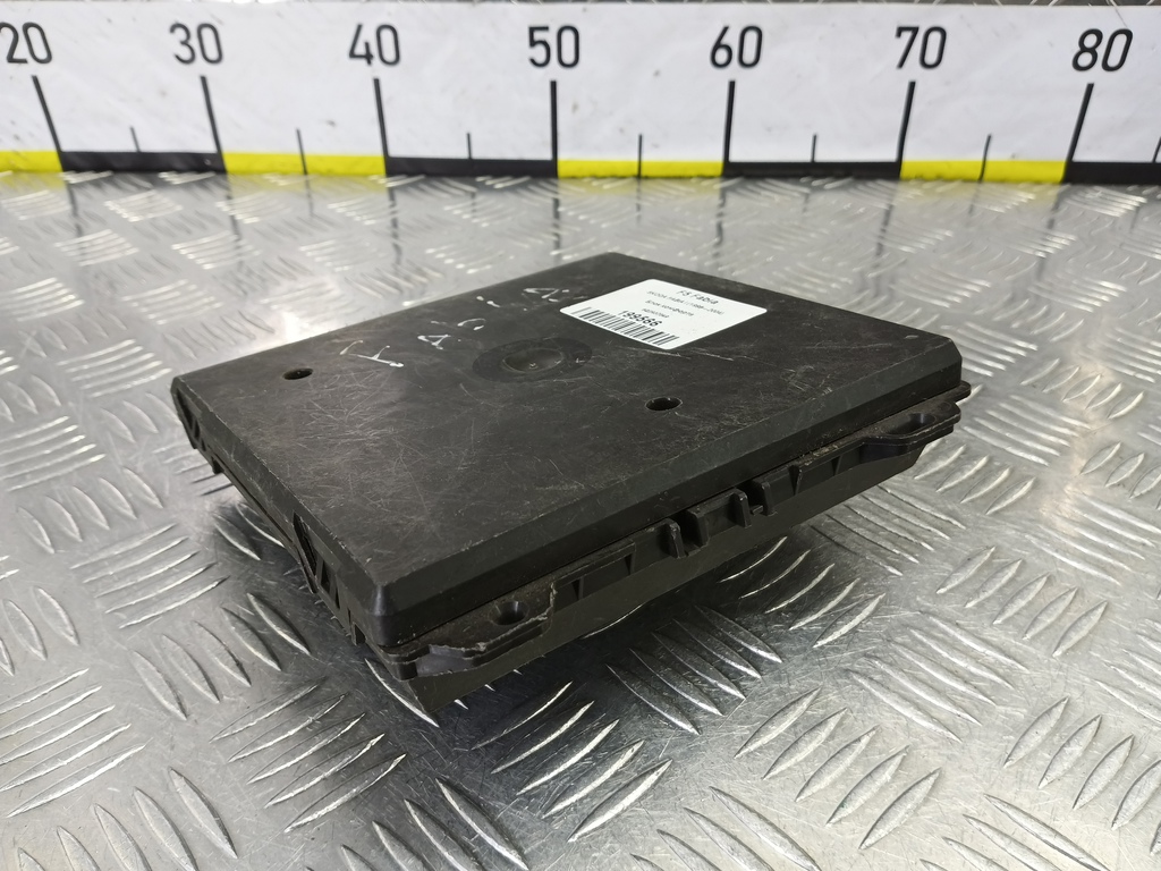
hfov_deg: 73.9
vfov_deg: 58.9
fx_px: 771
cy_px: 436
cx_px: 580
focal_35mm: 23
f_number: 1.6
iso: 181
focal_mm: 4.11
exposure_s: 1/50
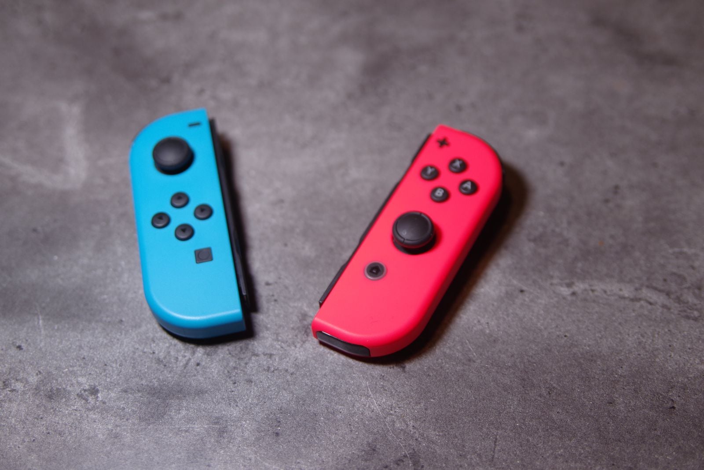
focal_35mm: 57
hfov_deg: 35.1
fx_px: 1115
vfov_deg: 23.8
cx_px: 352
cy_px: 235
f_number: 2.8
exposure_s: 1/100
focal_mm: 38
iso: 320
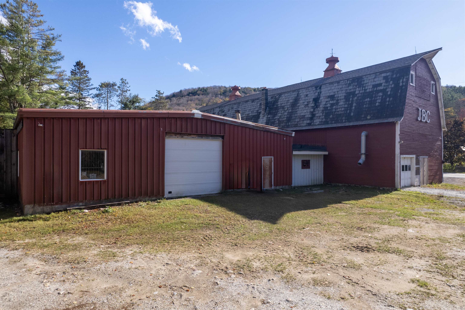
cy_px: 155
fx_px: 284
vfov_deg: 57.2
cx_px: 232
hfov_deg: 78.6
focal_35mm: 22
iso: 130
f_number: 2.8
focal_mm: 8.38
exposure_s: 1/180
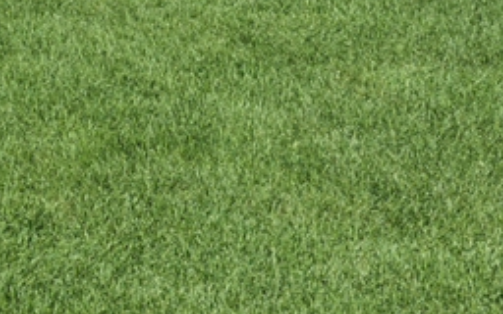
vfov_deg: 9.6
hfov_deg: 14.2
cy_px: -520
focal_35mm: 116
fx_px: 1590
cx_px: -589
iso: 250
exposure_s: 1/320
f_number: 8
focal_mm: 12
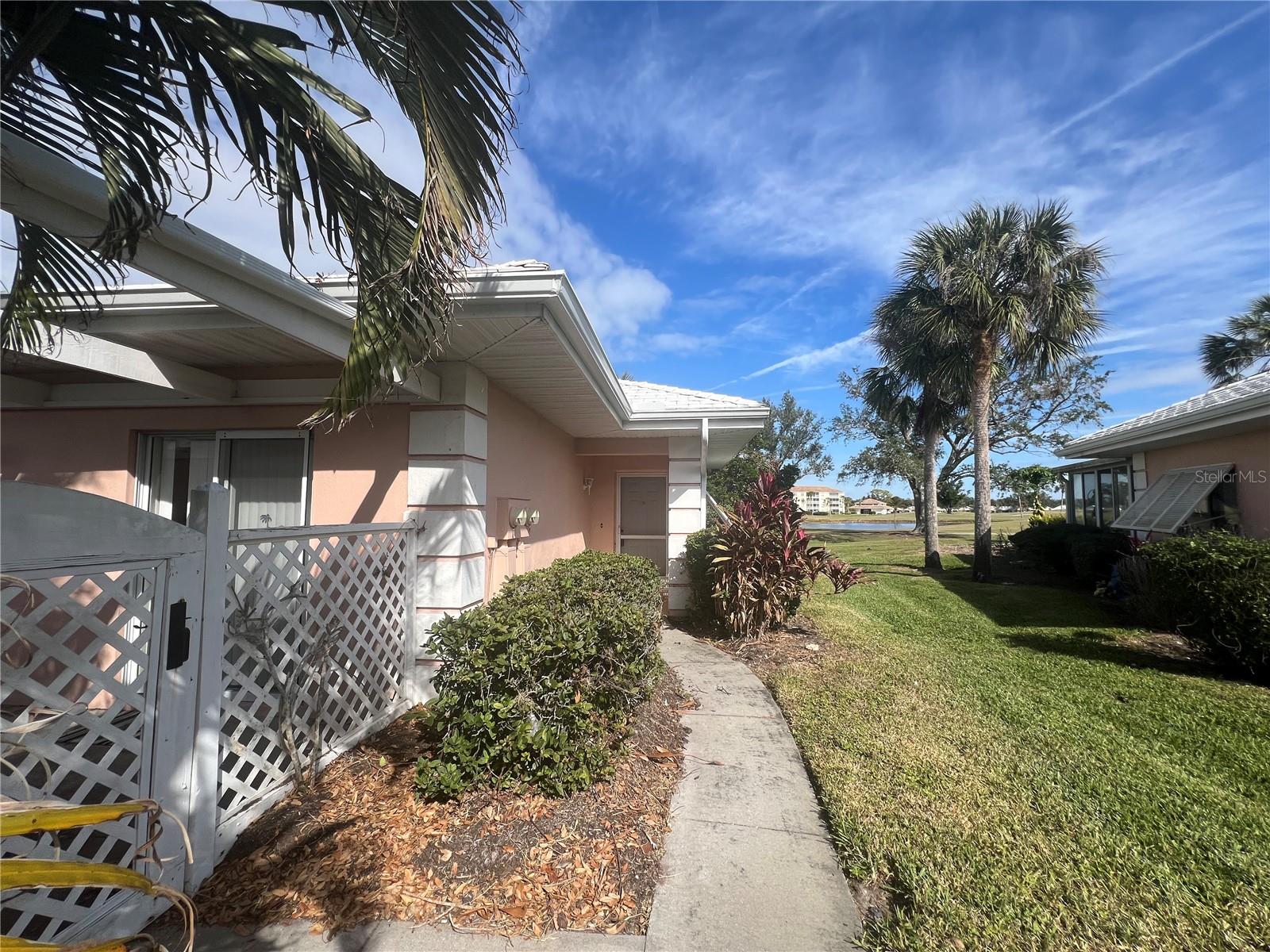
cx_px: 635
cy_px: 476
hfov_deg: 106.2
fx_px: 477
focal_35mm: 13
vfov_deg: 89.9
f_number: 1.8
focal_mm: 1.57
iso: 32
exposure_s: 1/1597
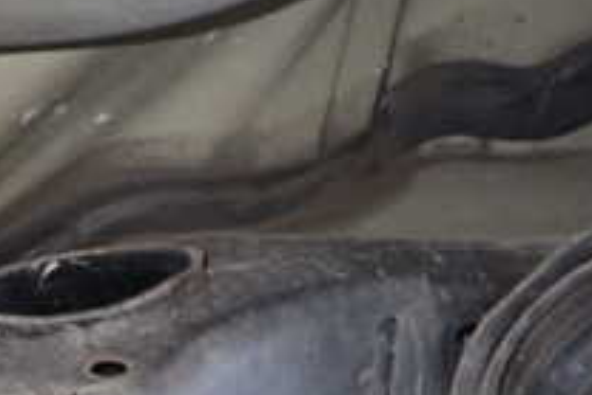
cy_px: 435
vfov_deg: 17.6
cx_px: 111
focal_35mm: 75
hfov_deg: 26.4
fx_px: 1234
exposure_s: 1/25
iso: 800
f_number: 2
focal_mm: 4.5
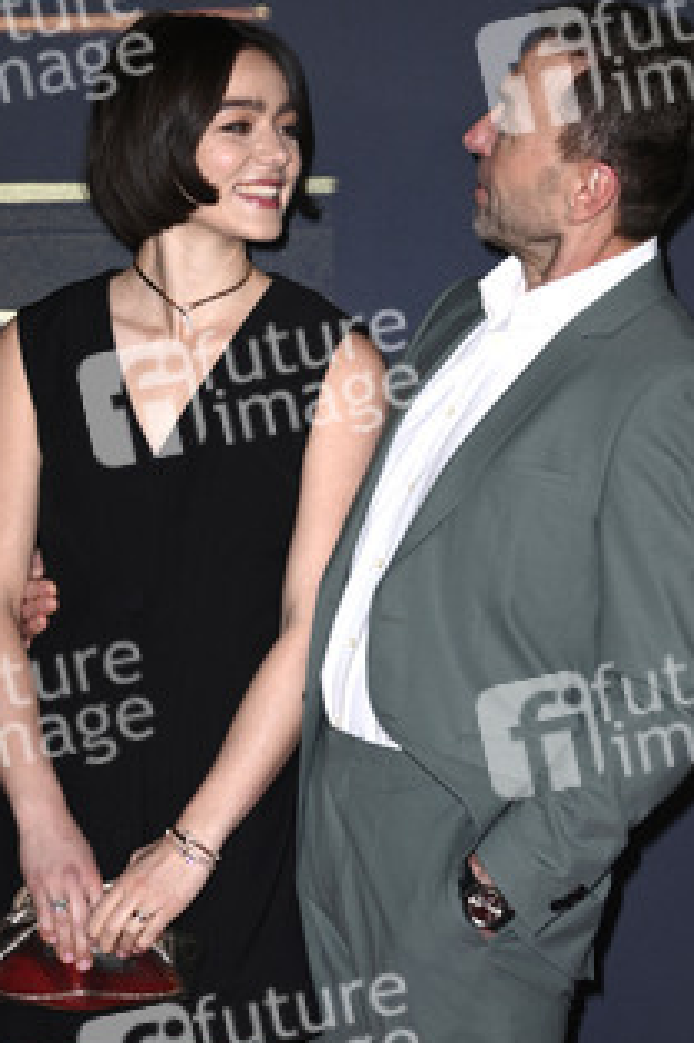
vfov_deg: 16.4
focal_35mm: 125
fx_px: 3618
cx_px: 345
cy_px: 555
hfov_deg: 11.0
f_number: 5.6
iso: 640
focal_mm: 98
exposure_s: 1/200
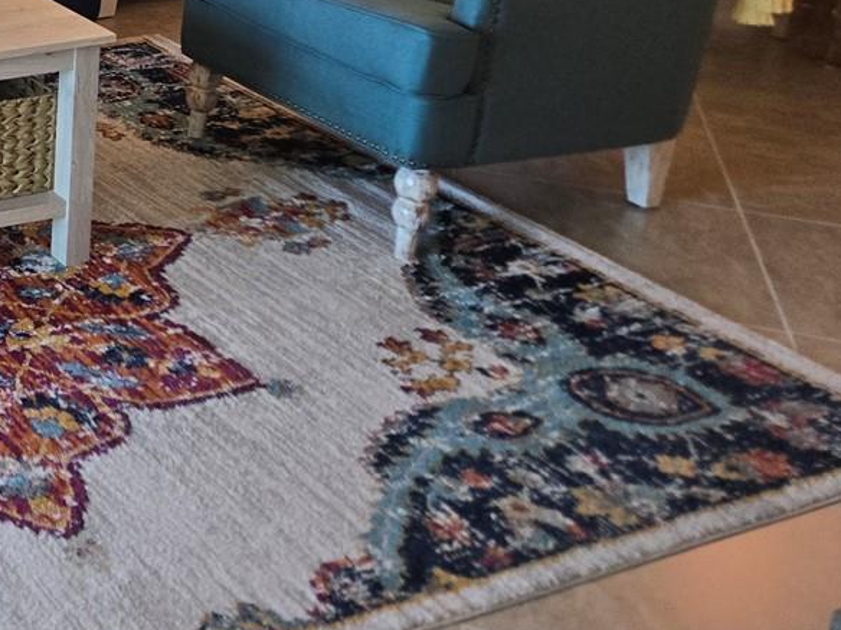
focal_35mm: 63
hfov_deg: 25.7
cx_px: -291
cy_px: -102
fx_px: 1531
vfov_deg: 21.8
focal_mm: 5.4
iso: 200
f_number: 1.8
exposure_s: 1/120
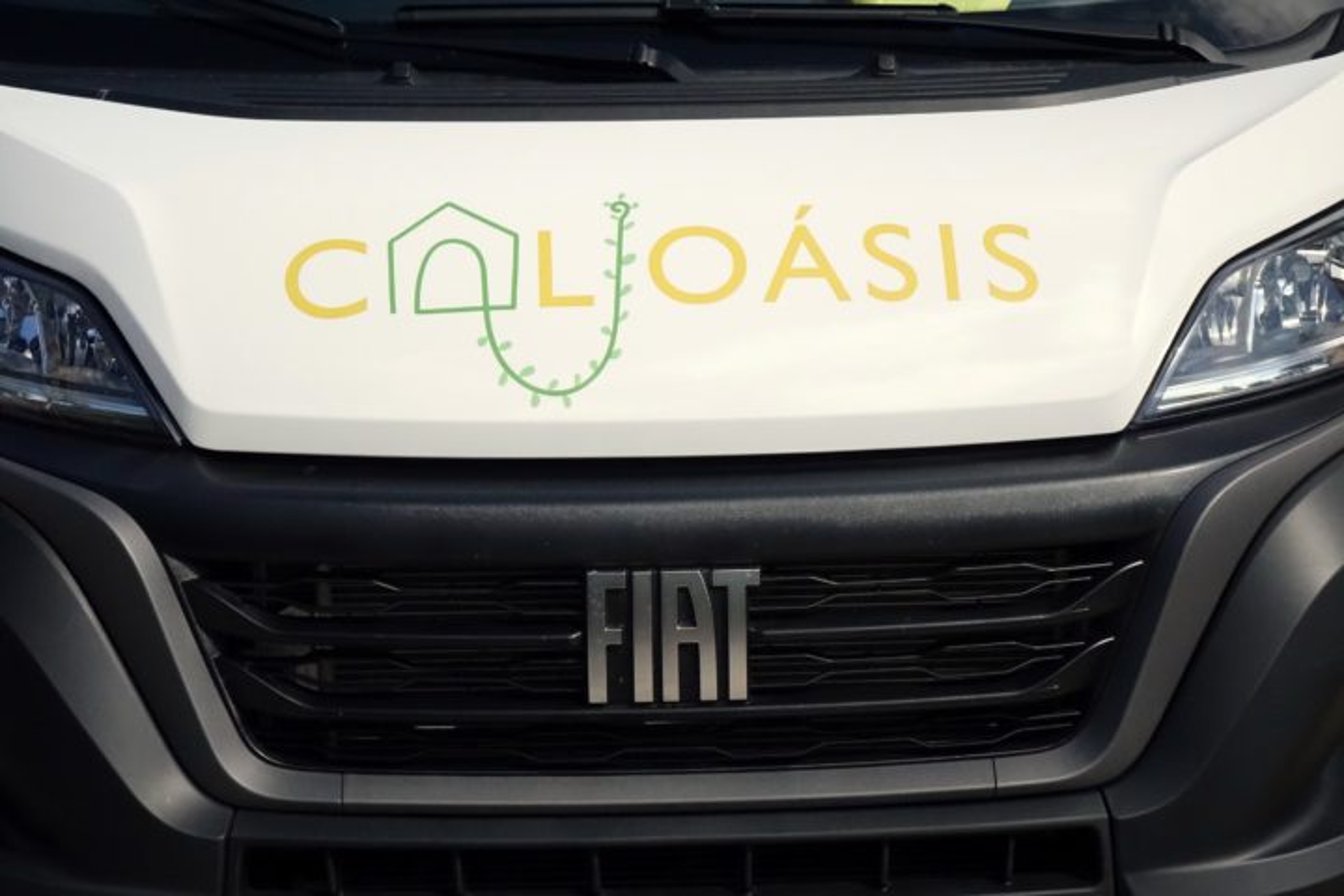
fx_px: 2464
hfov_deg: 30.5
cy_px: 448
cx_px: 672
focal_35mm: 66
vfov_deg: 20.6
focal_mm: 24.28
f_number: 5.6
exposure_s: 1/1000
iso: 2000
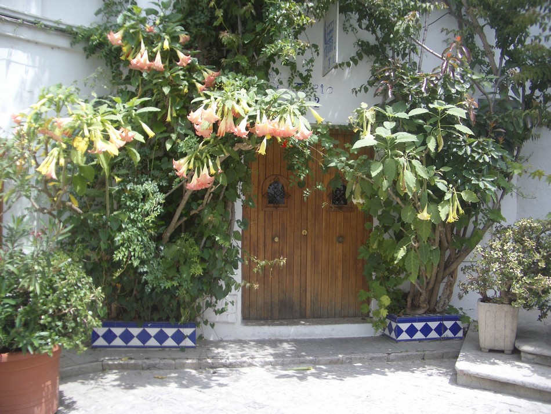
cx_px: 276
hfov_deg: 52.6
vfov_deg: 40.7
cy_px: 207
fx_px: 557
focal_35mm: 35
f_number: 2.6
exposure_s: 1/500
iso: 50
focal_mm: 5.8
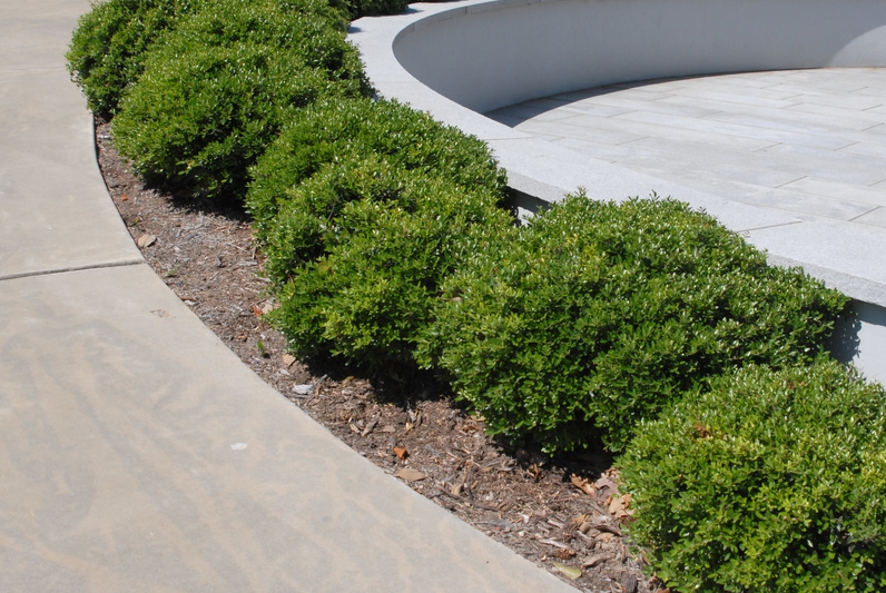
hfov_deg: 36.7
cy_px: 279
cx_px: 523
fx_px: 1331
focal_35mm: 54
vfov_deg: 25.1
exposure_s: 1/500
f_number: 11
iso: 400
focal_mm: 28
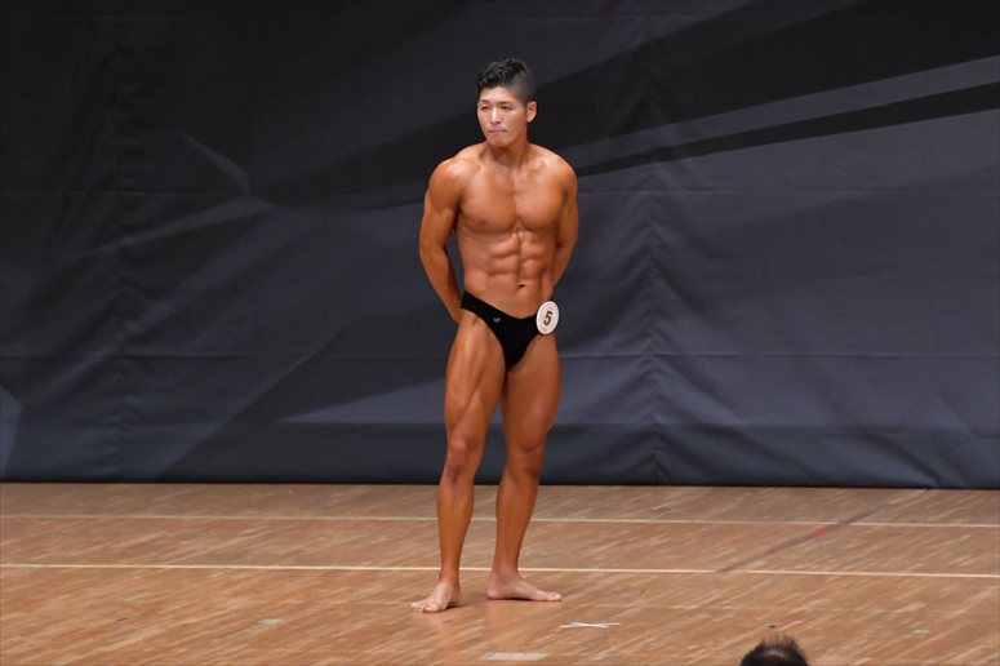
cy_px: 333
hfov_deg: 7.2
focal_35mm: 285
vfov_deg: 4.8
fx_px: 7913
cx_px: 500
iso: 6400
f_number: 5.6
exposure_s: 1/400
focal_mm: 190
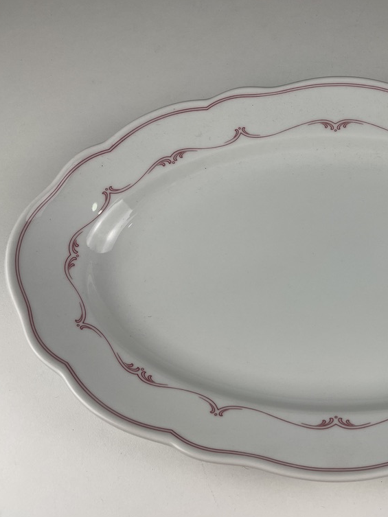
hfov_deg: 39.8
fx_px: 508
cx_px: 322
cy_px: 257
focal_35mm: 34
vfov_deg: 53.9
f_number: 1.6
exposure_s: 1/533
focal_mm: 5.1
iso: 32
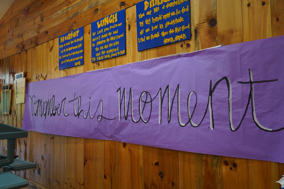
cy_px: 94
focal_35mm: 28
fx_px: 221
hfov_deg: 65.5
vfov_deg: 46.4
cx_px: 142
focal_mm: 28
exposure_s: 1/160
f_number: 4
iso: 1600
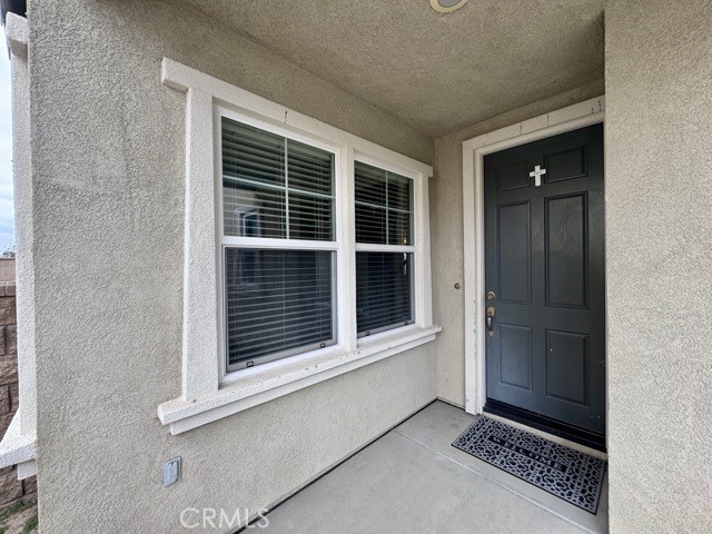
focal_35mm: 14
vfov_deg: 85.7
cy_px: 267
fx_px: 288
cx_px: 356
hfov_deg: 102.1
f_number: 2.2
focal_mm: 2.22
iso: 40
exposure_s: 1/168
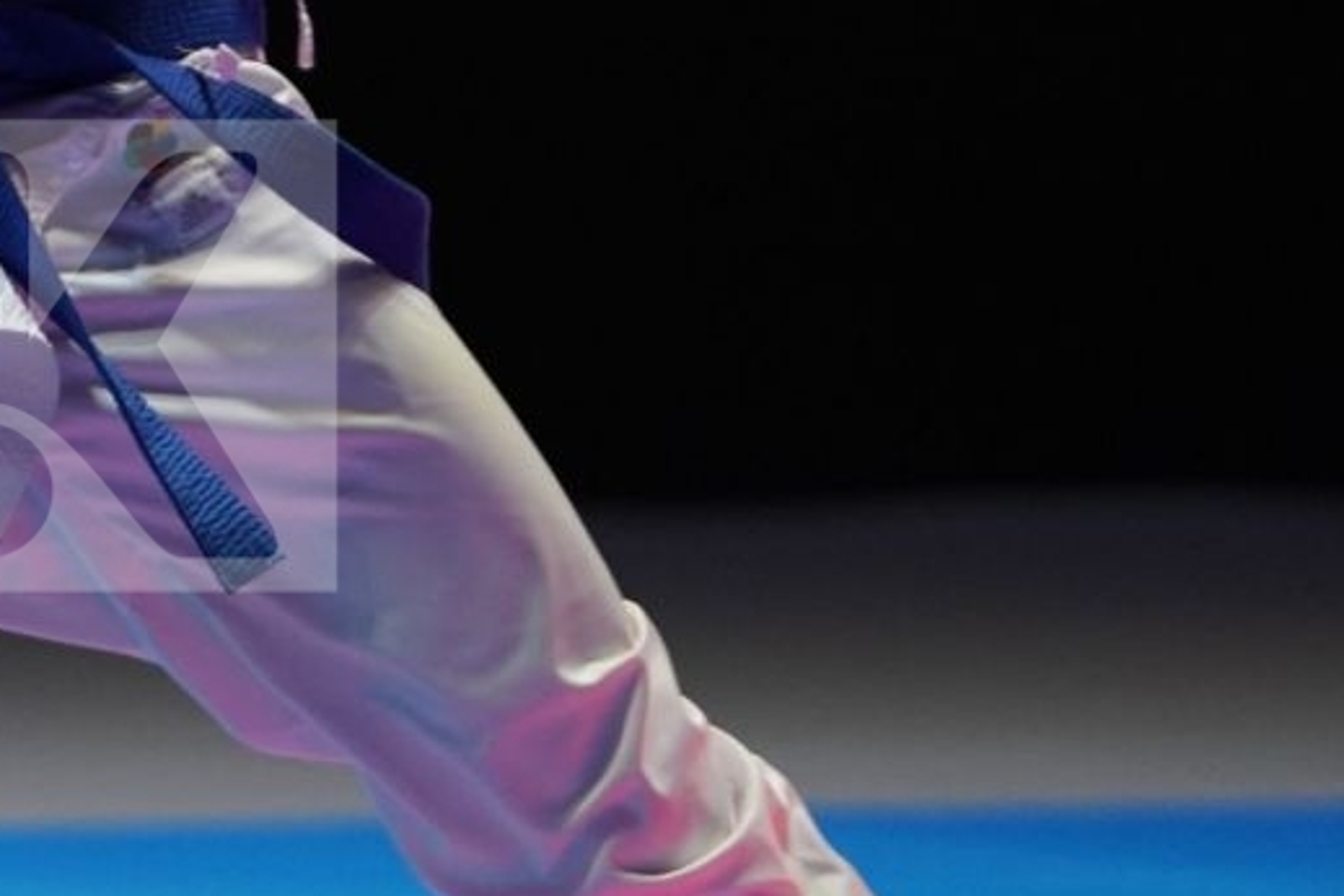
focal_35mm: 520
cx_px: 96
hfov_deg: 4.0
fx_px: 19412
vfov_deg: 2.6
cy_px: -565
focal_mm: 150
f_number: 2.8
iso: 2000
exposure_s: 1/1000
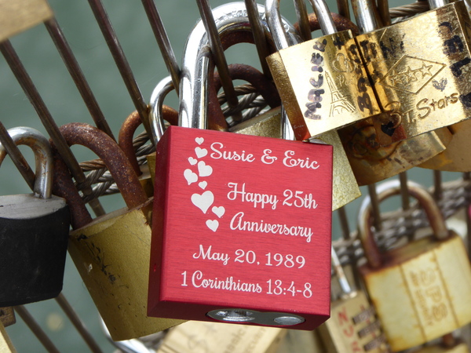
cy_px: 176
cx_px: 236
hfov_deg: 13.2
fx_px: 2041
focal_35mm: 150
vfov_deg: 9.9
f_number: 5.3
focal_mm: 24.2
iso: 100
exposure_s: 1/80
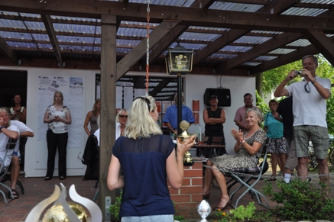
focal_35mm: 40
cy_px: 111
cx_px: 166
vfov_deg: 33.4
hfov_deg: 48.5
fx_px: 371
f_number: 4.5
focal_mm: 26
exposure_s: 1/1250
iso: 400
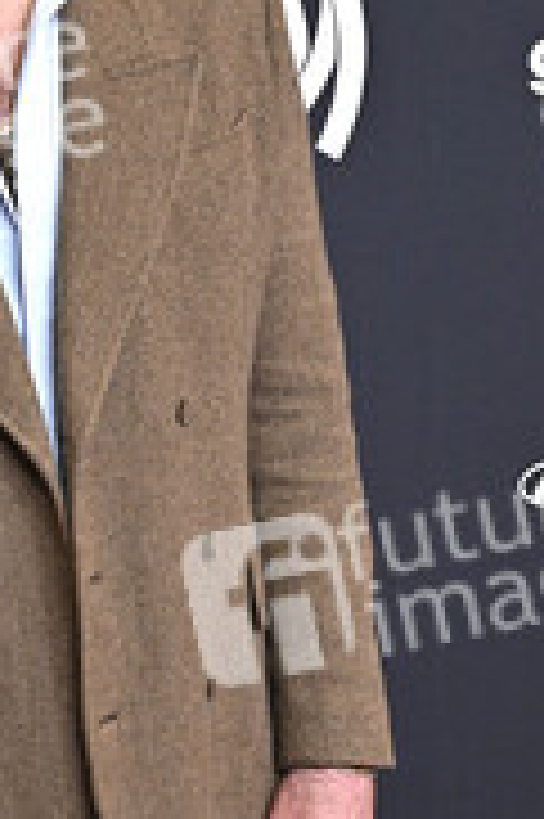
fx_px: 2997
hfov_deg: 10.3
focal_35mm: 132
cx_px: 4
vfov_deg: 15.5
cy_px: 356
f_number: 5.6
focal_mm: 60
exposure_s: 1/250
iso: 4000
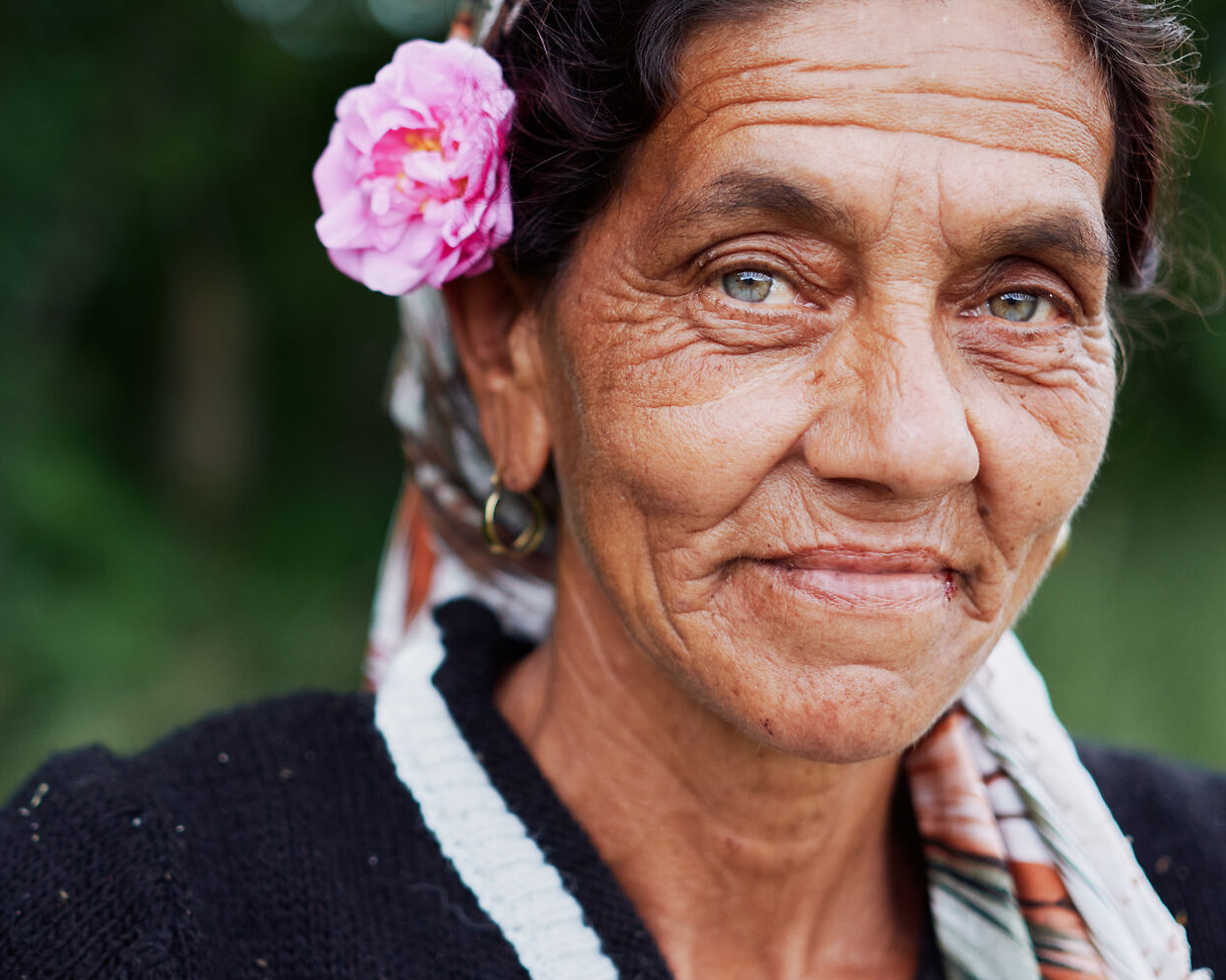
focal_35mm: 91
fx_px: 3301
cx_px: 481
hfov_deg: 21.0
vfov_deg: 16.9
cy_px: 419
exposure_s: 1/4400
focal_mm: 33
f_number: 1.4
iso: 400
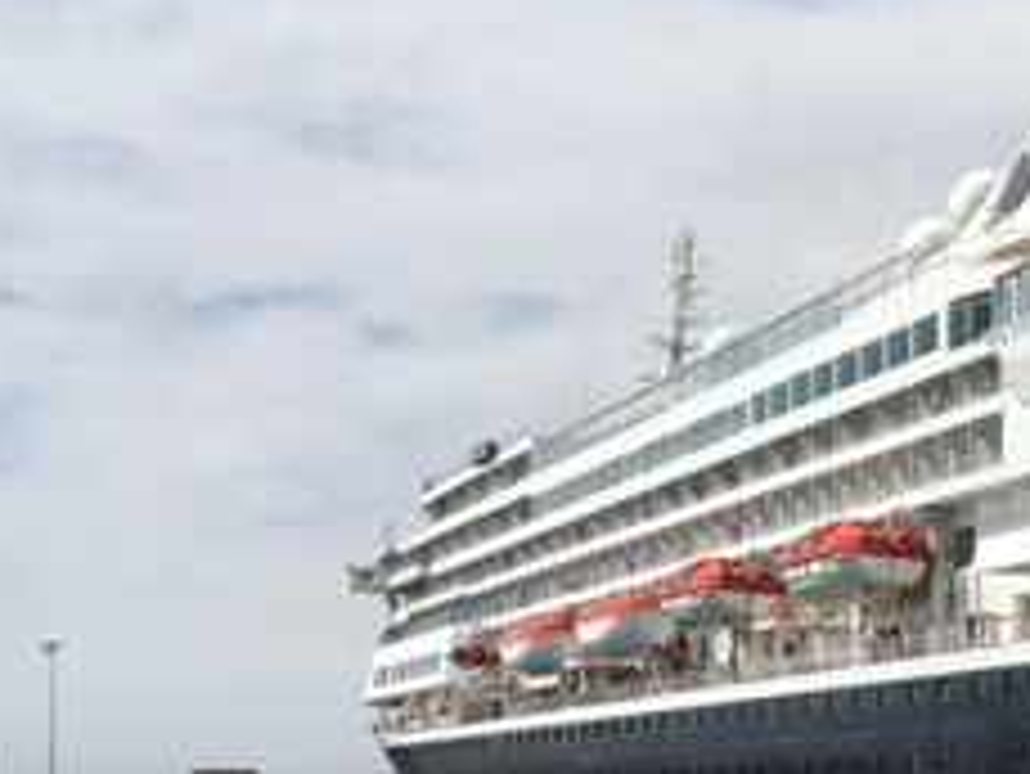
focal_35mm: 81
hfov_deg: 22.1
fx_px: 2411
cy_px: 742
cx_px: 1273
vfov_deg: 17.9
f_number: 2.2
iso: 25
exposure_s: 1/2404
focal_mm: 4.15
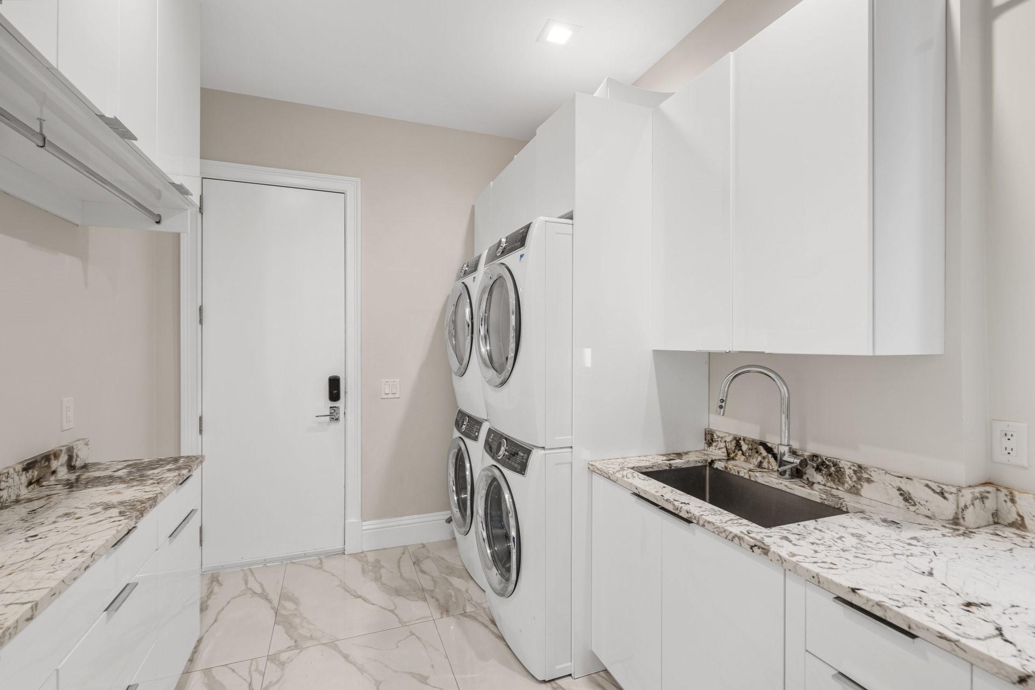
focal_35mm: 16
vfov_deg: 73.7
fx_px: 460
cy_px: 345
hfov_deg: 96.7
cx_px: 518
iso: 160
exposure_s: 1/6
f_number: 6.3
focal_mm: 16
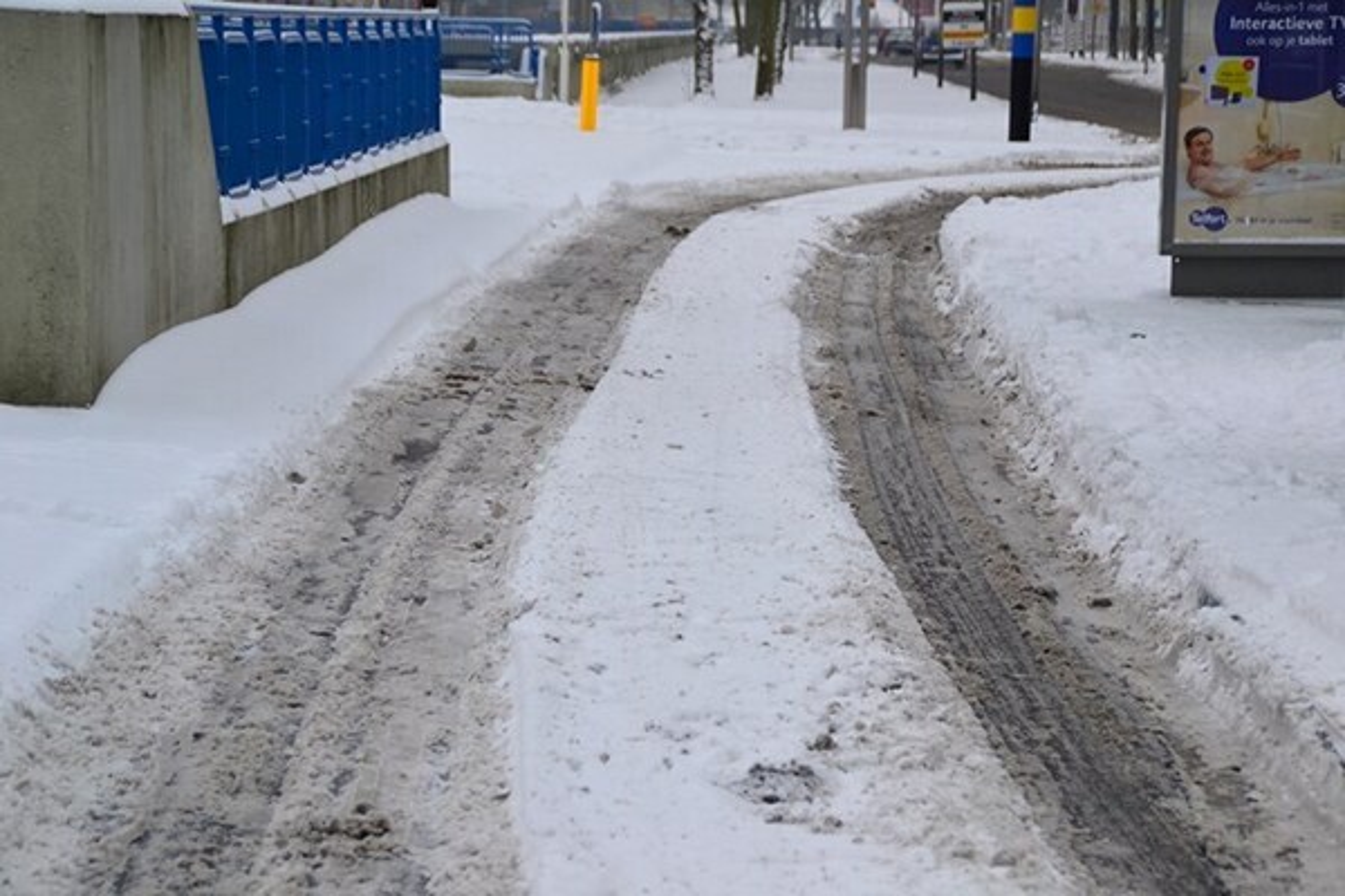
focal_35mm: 129
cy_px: 448
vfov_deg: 10.6
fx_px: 4819
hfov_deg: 15.9
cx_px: 672
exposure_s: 1/500
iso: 400
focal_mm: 86
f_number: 5.6
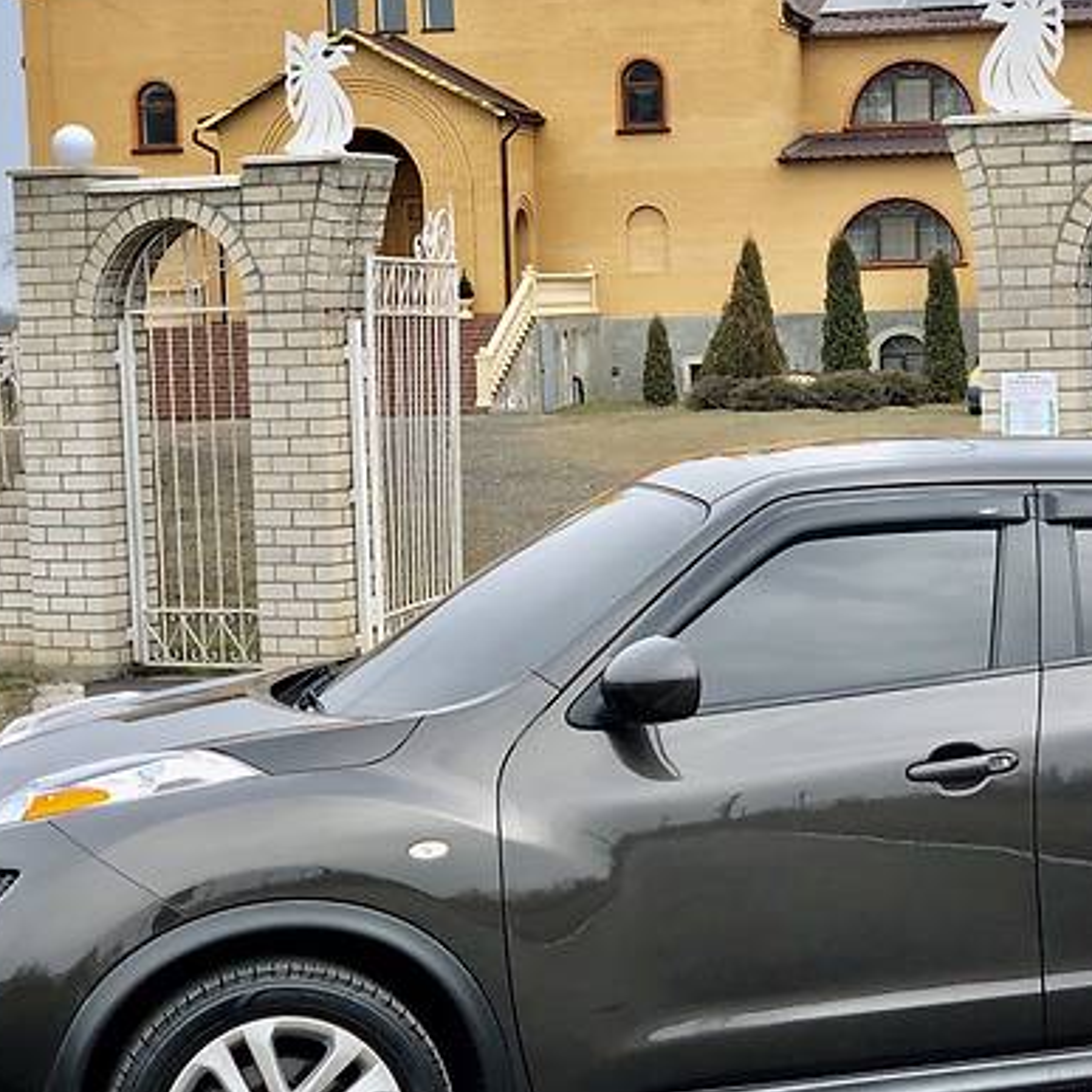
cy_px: 584
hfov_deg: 18.2
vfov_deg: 18.3
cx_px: 725
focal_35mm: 95
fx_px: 3391
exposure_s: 1/343
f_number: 2.4
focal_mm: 6
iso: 16
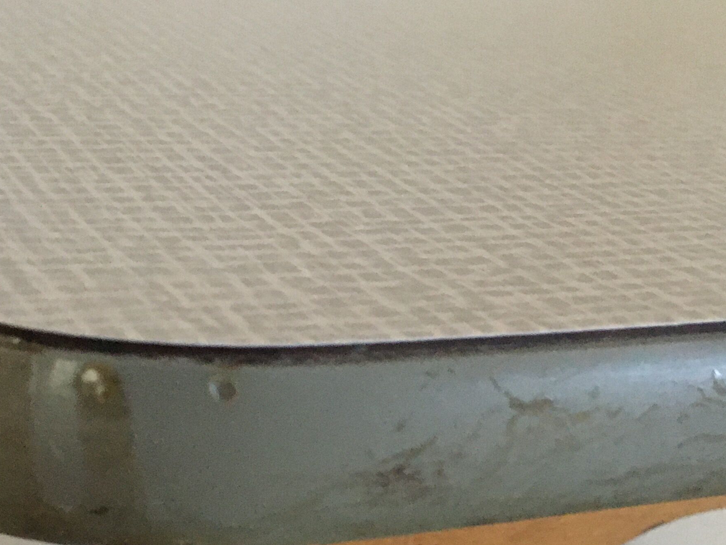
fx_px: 1384
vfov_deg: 21.3
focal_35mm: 66
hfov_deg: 29.4
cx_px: 329
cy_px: 567
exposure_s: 1/17
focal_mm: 4.15
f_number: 2.2
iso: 400
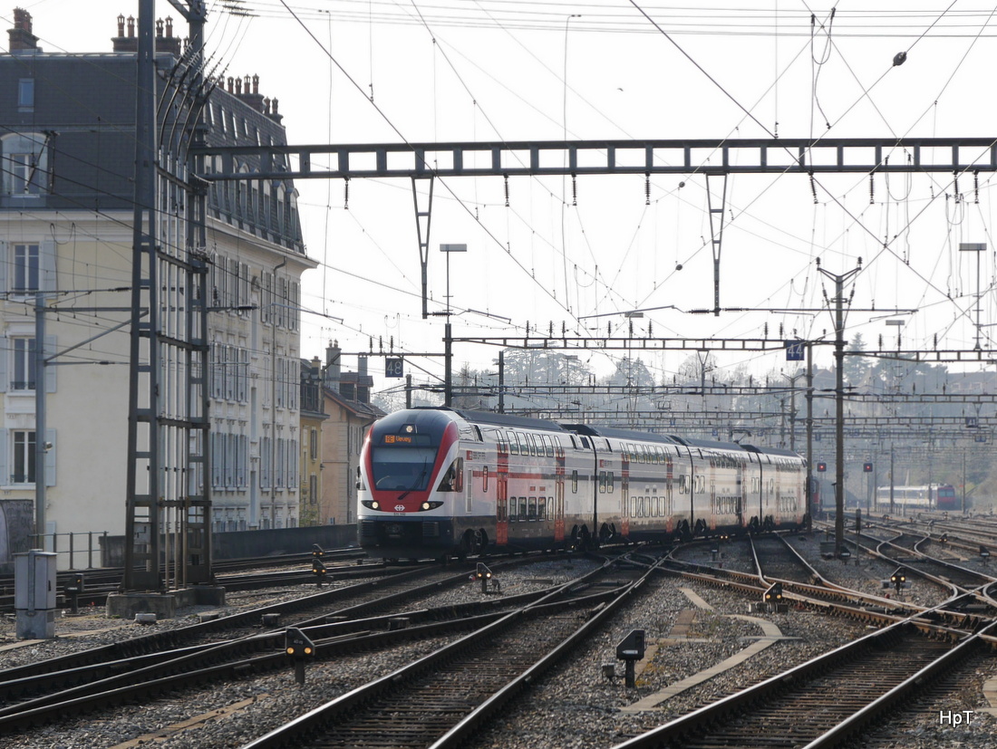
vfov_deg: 17.6
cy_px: 374
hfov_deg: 23.3
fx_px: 2421
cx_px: 498
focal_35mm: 84
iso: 160
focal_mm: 42
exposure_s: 1/250
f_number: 8
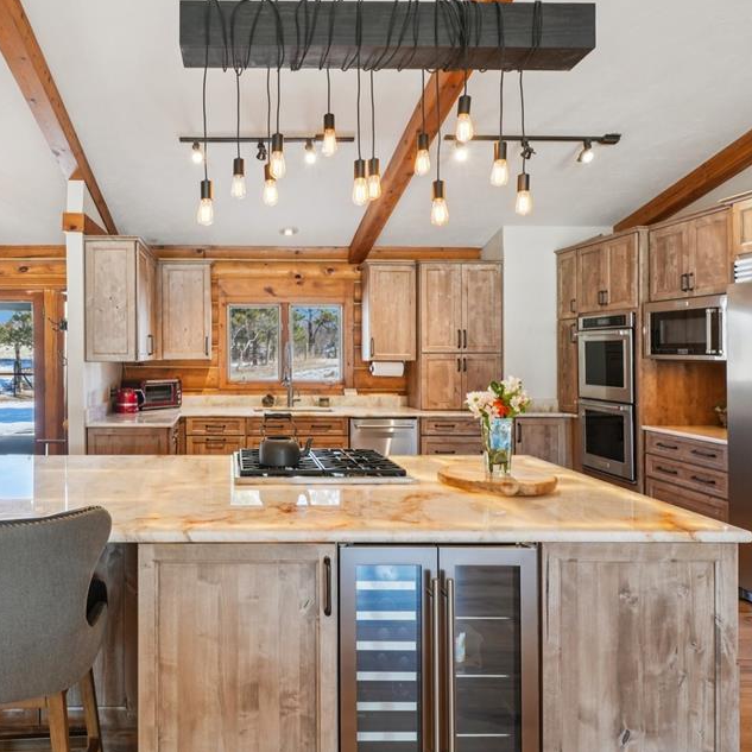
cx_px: 221
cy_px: 355
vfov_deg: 67.9
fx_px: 558
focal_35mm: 23
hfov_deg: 65.2
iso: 250
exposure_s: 1/30
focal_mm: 11
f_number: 8
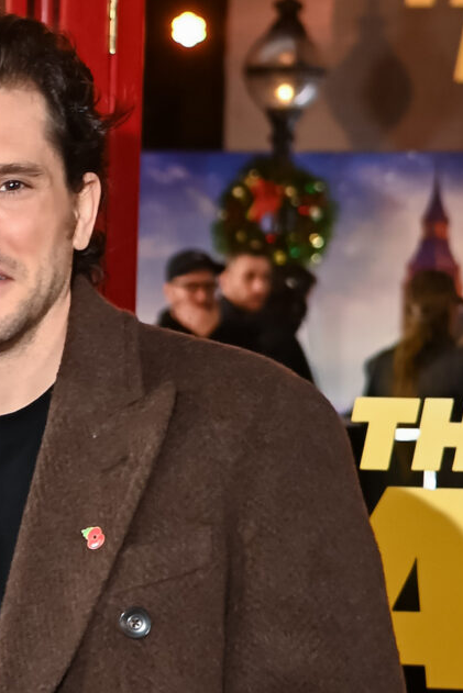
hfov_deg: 12.2
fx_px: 2159
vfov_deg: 17.7
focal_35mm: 112
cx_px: 71
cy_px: 746
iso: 1250
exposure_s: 1/400
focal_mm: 46
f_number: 4
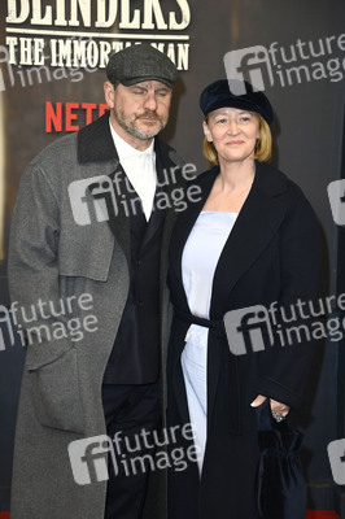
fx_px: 1296
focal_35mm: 90
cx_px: 172
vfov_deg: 22.6
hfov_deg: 15.2
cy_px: 260
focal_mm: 90
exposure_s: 1/250
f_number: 5.6
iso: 400
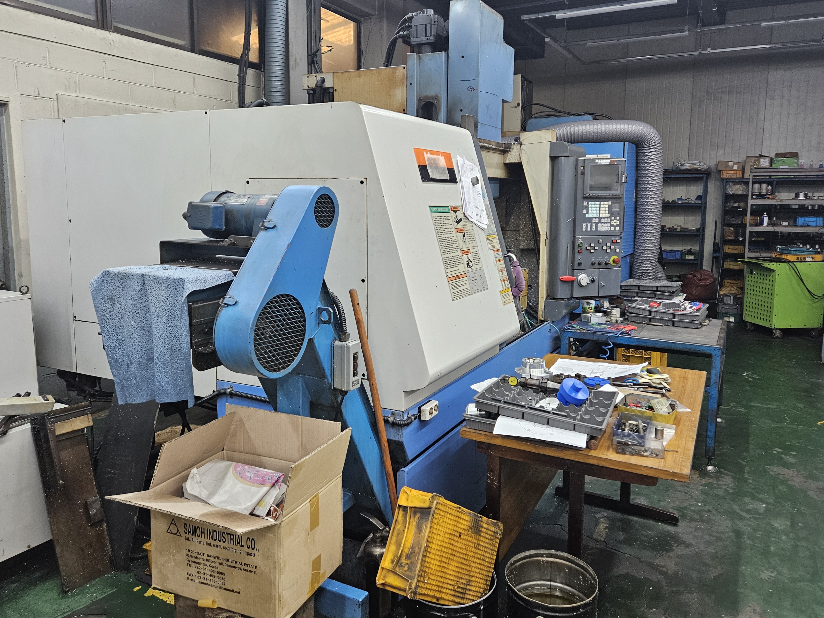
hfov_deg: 65.3
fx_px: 643
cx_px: 422
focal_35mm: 27
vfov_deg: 51.3
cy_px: 274
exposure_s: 1/170
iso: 320
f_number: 1.8
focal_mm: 5.4
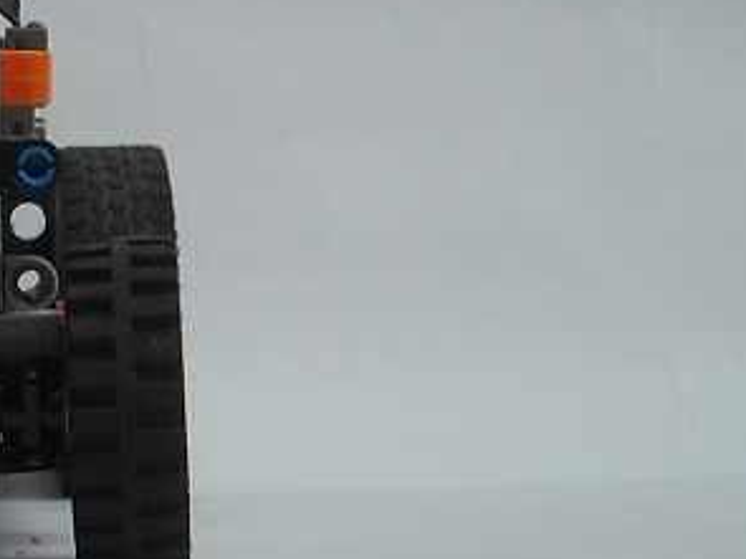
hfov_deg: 19.3
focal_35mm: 95
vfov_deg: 15.3
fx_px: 2046
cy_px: 38
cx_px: -187
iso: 64
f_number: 2.8
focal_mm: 5.7
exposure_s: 1/148
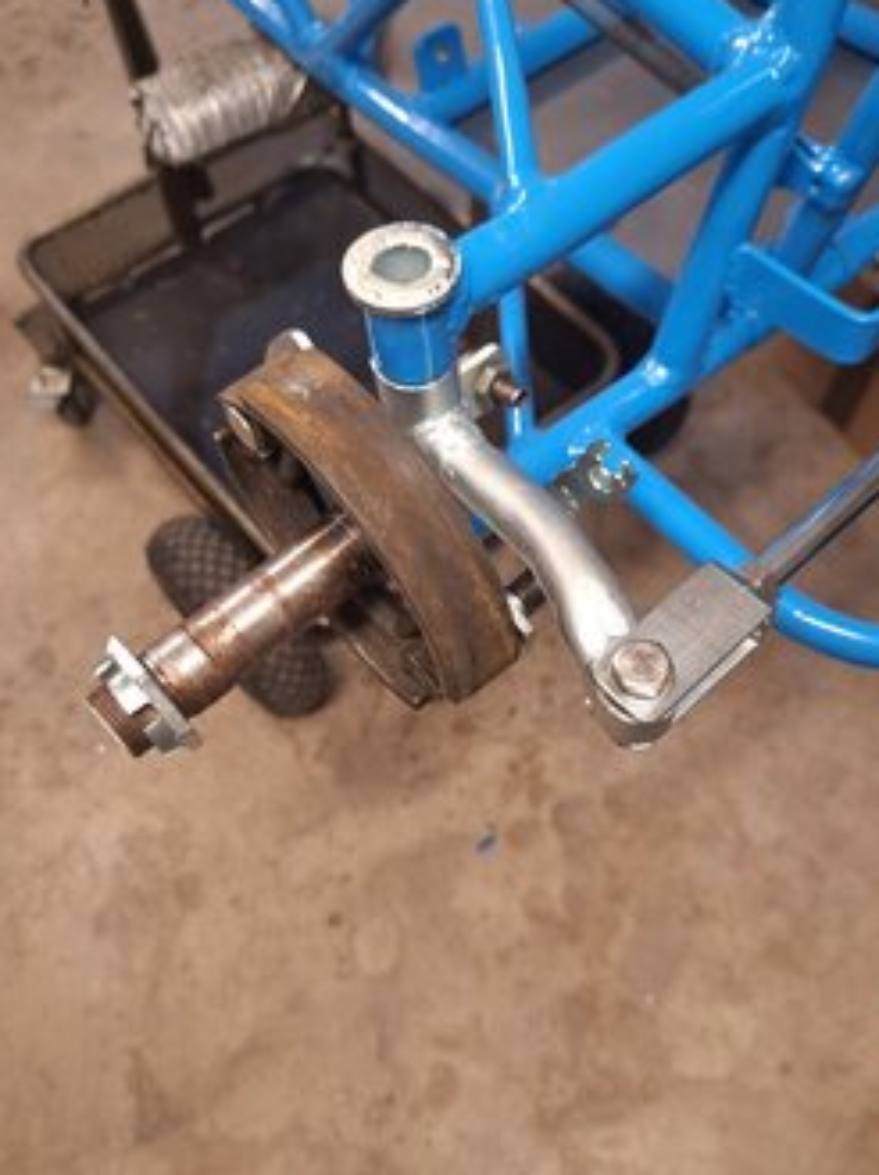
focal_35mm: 28
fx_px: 950
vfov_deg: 63.4
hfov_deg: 49.5
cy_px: 632
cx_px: 493
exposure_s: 1/33
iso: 250
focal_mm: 5.54
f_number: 1.8
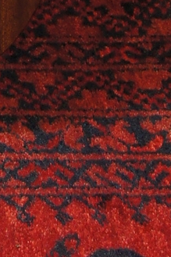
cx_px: -196
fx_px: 2232
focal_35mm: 313
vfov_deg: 5.9
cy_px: -617
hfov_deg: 4.3
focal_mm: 30
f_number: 8
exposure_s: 1/13
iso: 400
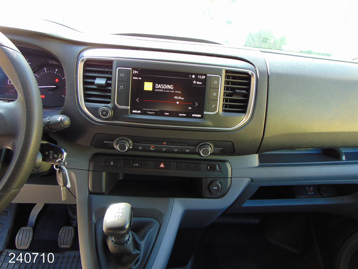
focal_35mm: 25
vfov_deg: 54.9
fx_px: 259
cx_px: 179
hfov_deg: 69.4
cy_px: 134
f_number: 3
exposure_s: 1/30
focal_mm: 4.5
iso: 100
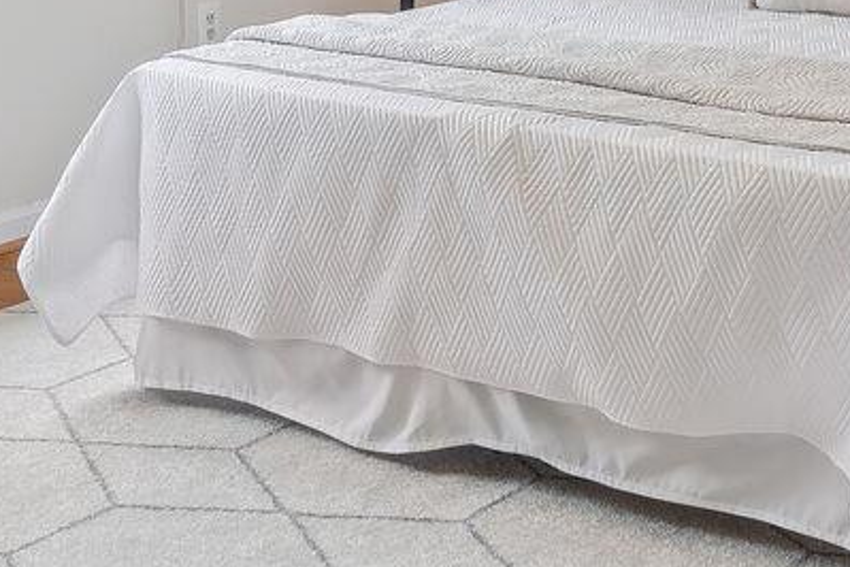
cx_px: 530
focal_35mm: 78
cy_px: -298
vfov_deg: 16.0
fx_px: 1842
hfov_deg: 25.9
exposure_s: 1/20
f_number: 8
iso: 200
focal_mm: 18
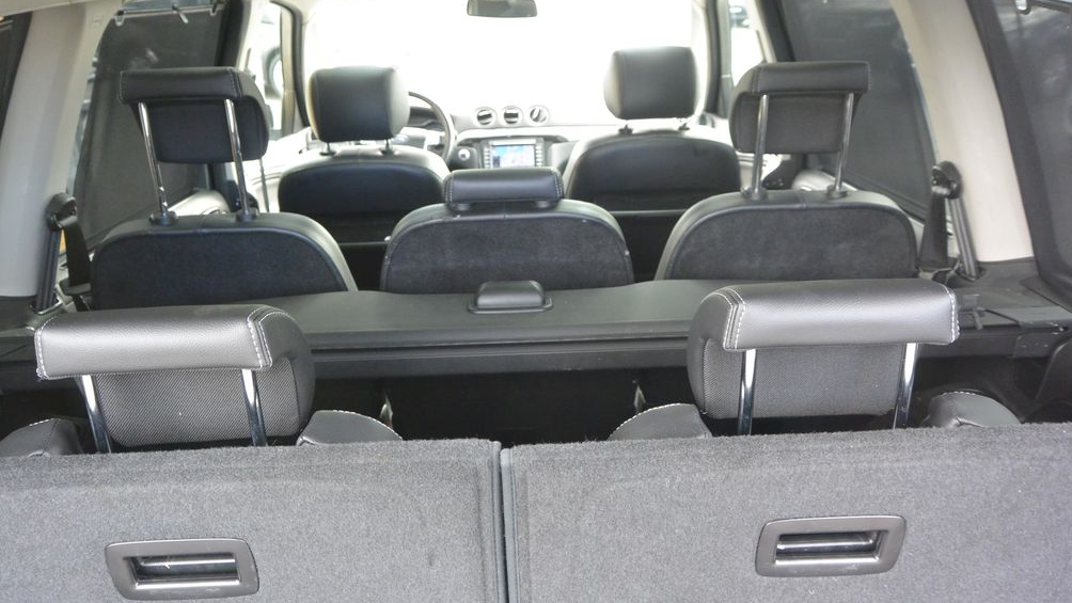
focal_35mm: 31
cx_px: 530
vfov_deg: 37.8
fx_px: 881
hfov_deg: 62.6
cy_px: 319
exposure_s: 1/60
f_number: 3.5
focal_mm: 11
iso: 560
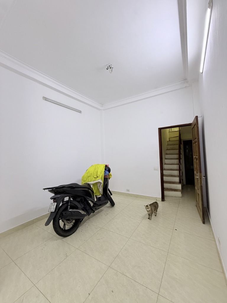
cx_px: 114
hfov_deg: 85.7
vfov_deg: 102.1
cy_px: 152
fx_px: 122
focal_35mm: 14
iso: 250
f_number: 2.2
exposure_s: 1/50
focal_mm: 2.22
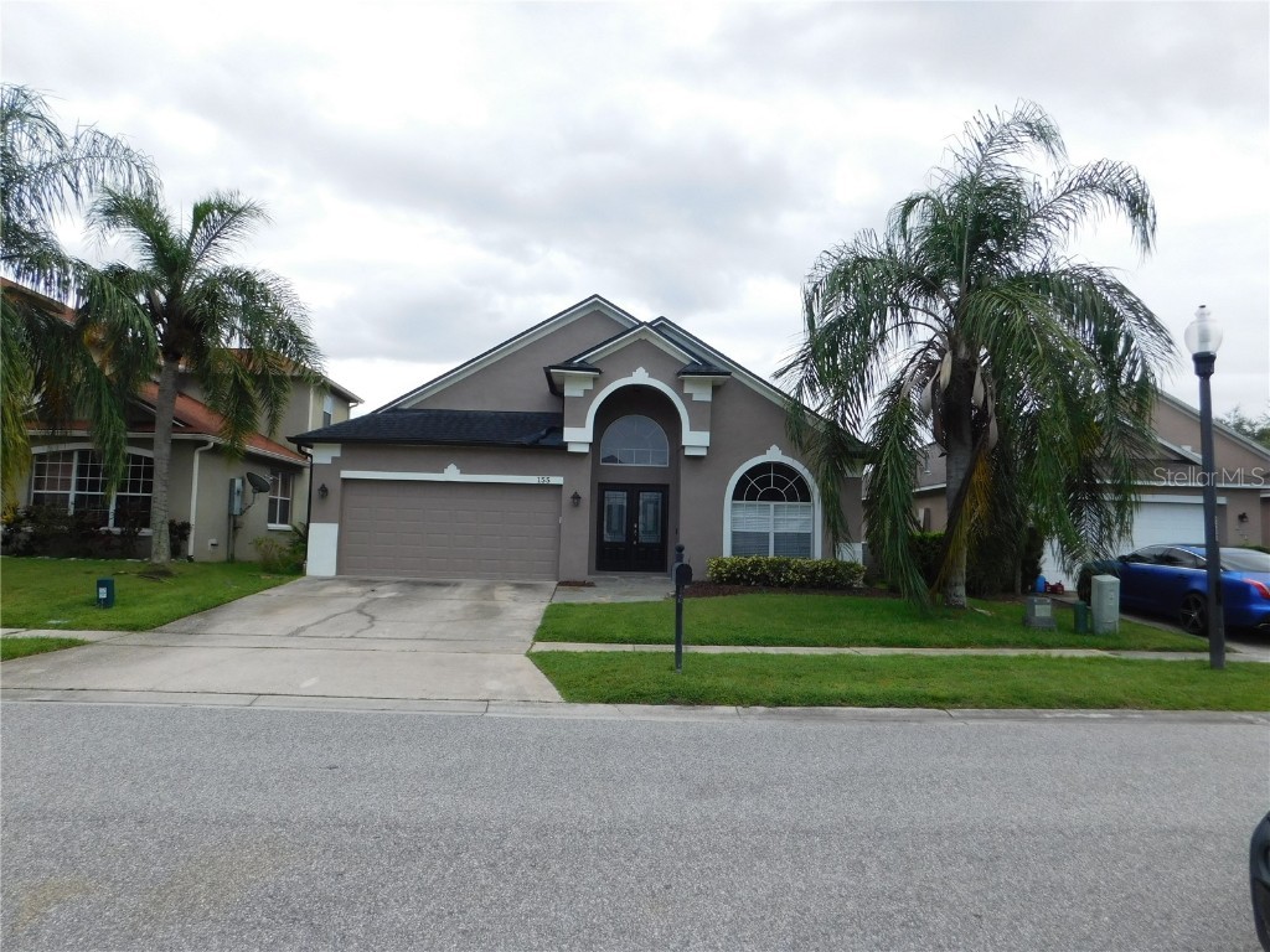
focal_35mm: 23
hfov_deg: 73.9
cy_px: 476
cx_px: 635
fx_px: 844
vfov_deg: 58.9
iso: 125
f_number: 3
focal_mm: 4
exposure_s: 1/1250
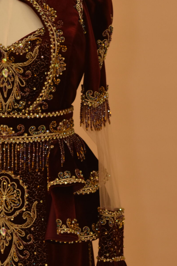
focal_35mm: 176
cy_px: 154
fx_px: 1298
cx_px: 0
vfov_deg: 11.7
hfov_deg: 7.8
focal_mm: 55
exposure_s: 1/100
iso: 400
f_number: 5.6
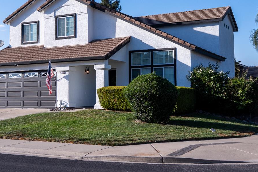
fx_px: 394
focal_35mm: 55
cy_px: 63
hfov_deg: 36.2
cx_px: 125
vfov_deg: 24.5
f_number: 5.6
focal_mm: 22
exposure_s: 1/1000
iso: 50
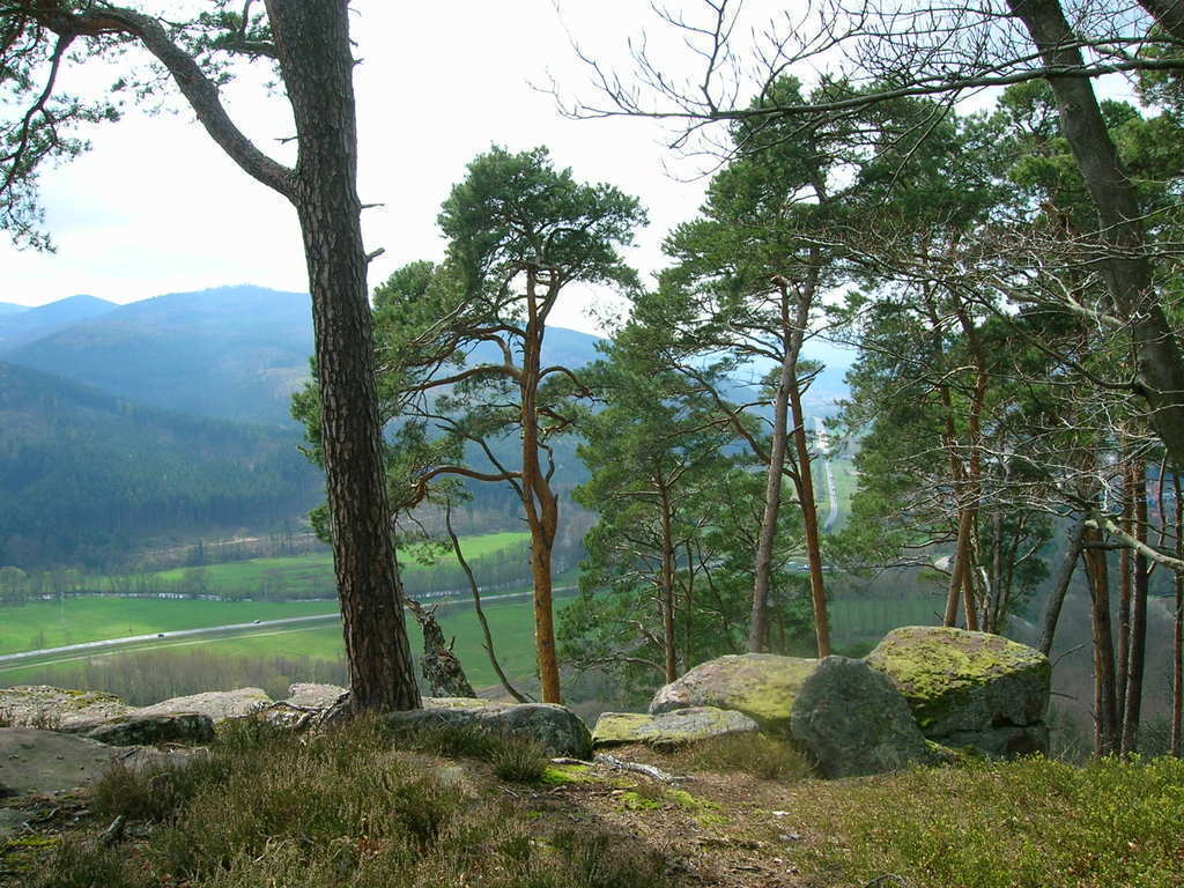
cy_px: 444
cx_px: 592
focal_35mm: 34
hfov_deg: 54.0
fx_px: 1163
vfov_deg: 41.8
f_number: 4.9
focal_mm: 5.7
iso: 50
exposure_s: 1/197
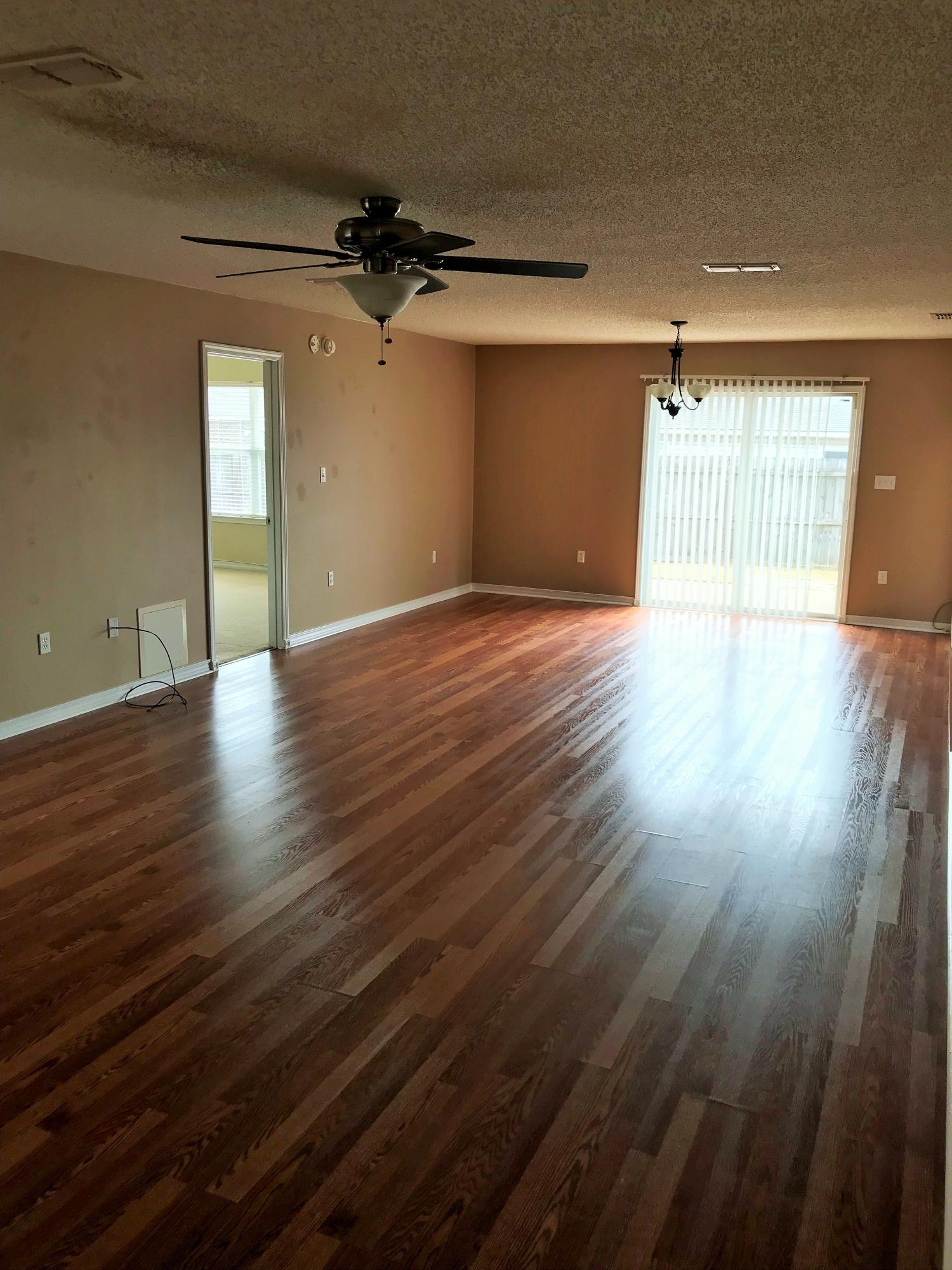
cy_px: 635
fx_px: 1027
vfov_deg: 63.4
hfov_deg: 49.7
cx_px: 476
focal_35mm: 28
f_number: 1.8
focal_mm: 3.99
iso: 25
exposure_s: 1/120
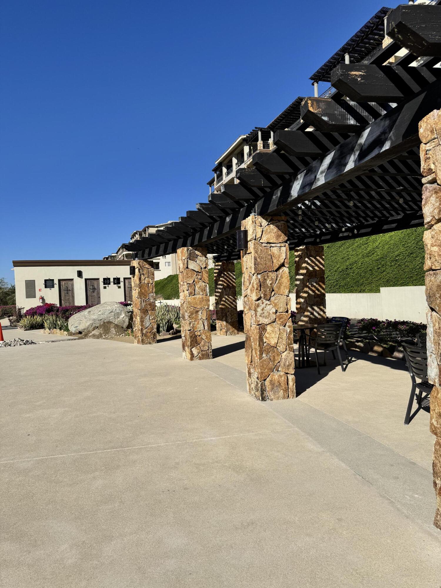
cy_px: 294
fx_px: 408
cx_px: 220
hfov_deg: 56.8
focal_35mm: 24
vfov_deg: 71.6
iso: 80
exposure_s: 1/9009
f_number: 1.78
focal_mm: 6.76
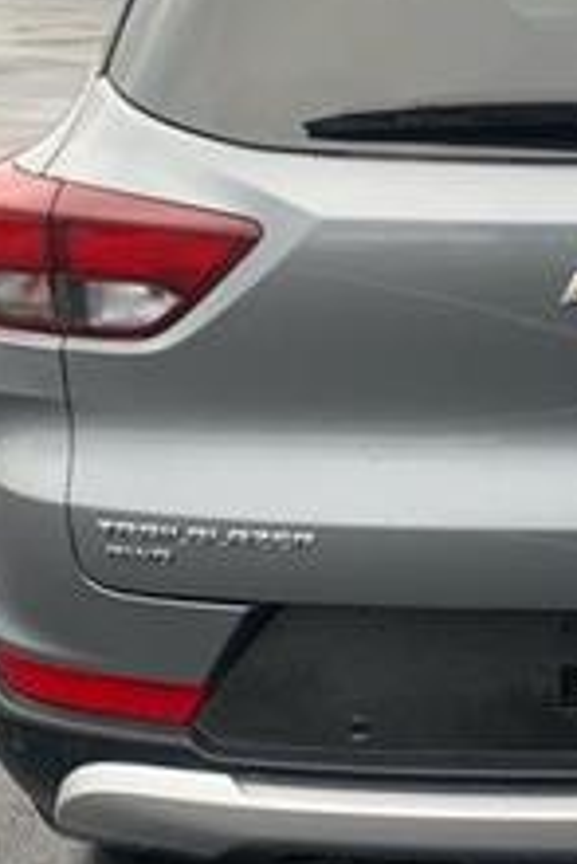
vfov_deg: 32.3
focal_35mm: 62
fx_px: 1488
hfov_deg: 20.8
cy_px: 401
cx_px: 652
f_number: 1.8
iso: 25
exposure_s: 1/171
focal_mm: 4.25
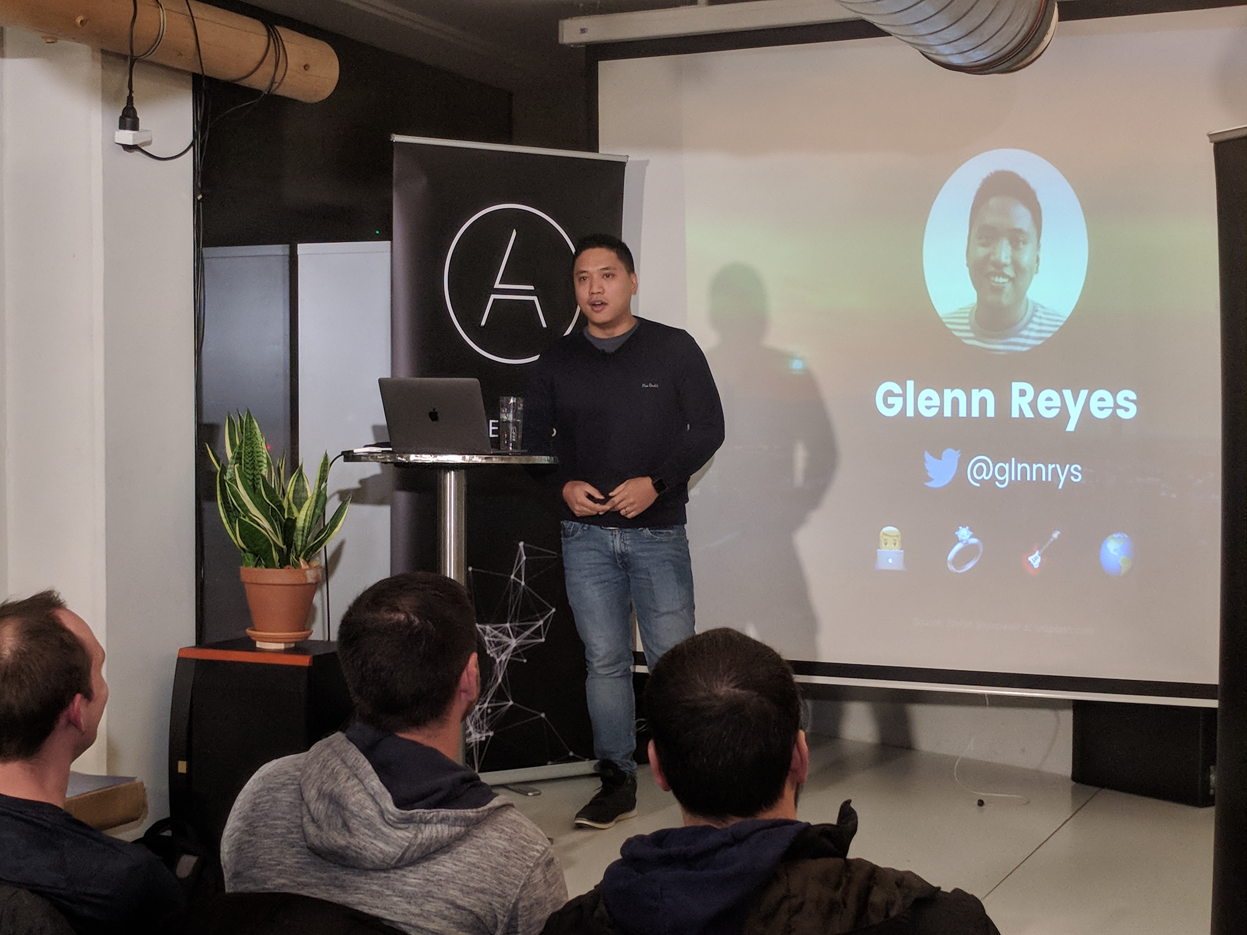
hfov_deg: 67.3
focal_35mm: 26
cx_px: 624
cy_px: 468
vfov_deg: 53.1
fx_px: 937
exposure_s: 1/100
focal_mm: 4.67
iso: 355
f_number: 2
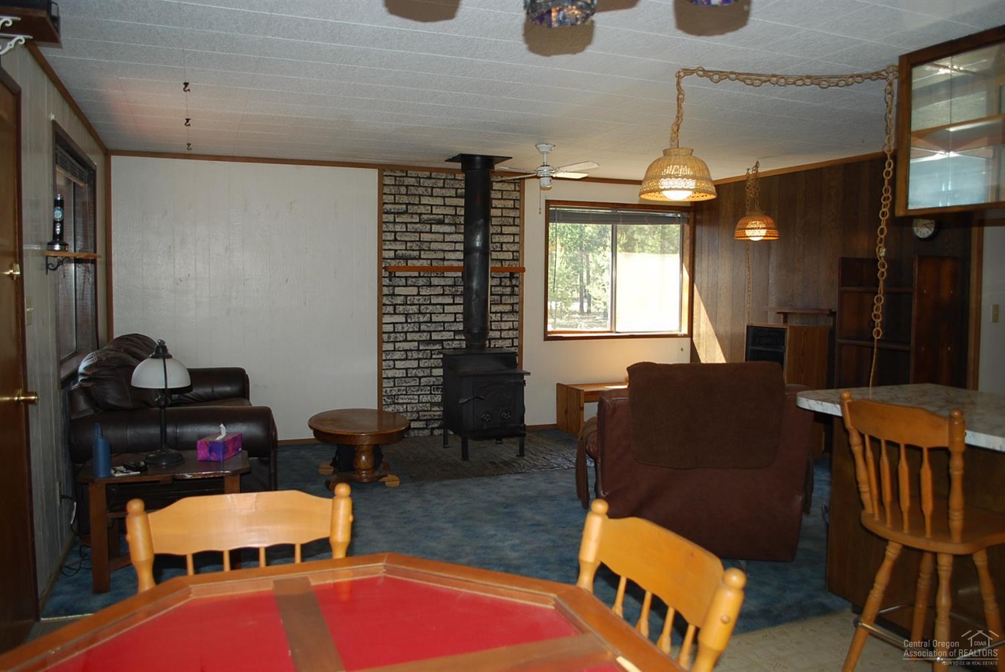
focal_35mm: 27
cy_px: 336
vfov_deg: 48.0
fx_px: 754
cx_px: 502
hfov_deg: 67.3
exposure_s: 1/60
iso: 200
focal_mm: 18
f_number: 3.5
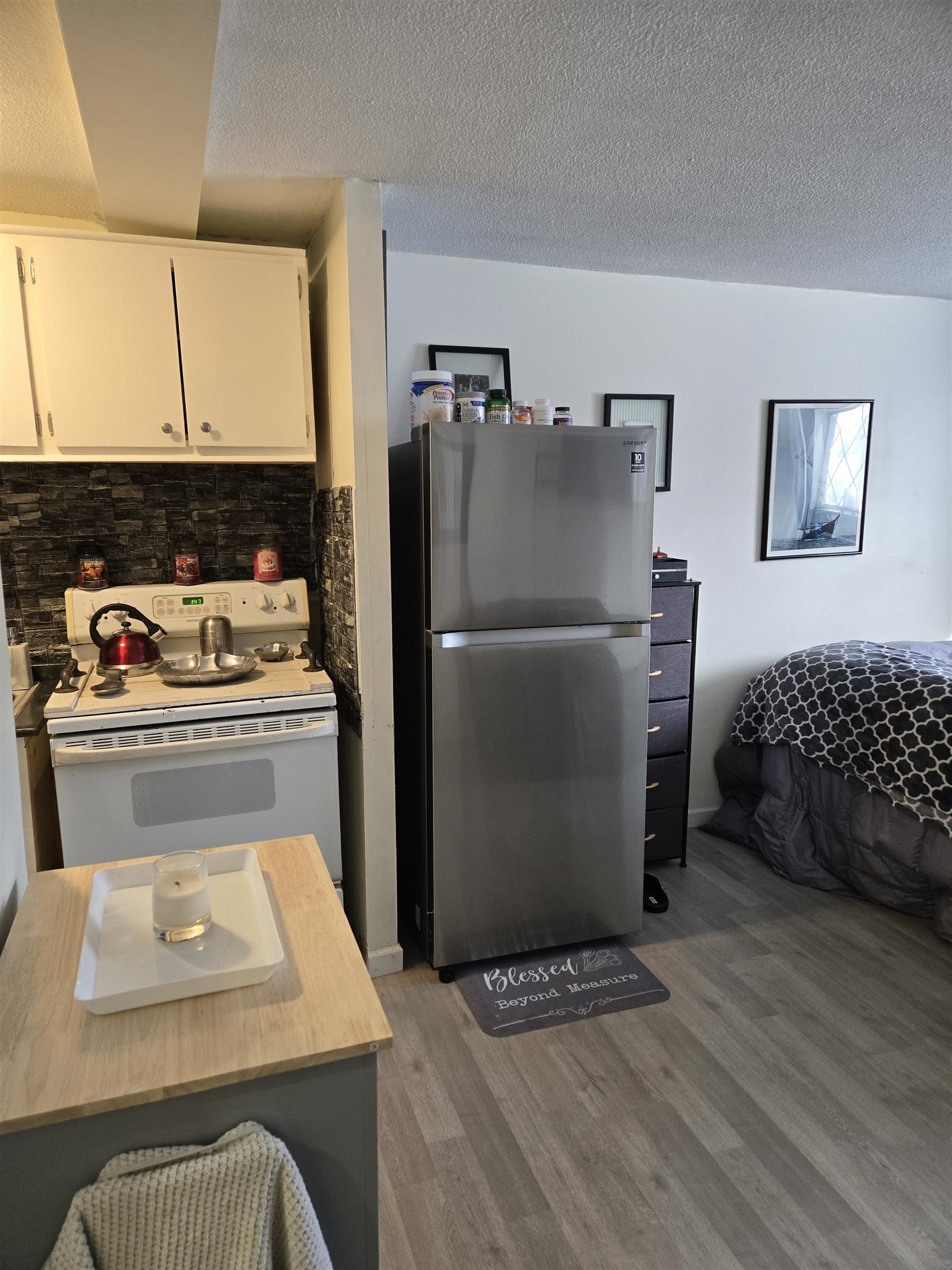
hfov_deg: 58.9
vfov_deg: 73.9
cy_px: 635
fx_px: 843
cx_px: 476
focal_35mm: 23
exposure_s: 1/120
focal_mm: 5.4
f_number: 1.8
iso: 320
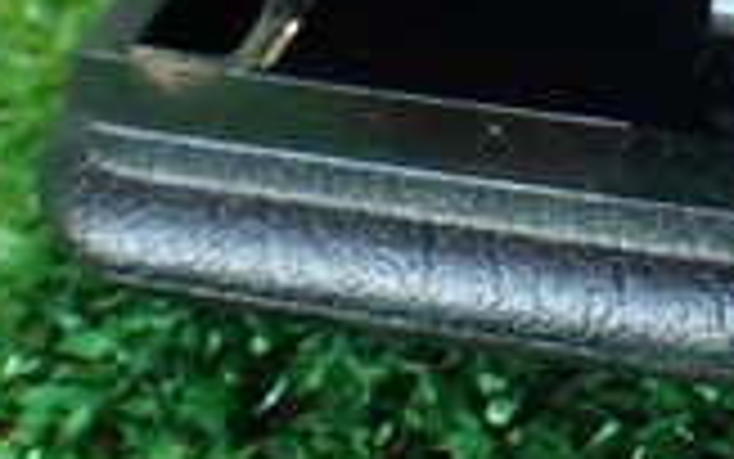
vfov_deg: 10.0
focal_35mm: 125
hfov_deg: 15.5
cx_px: 1072
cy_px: -306
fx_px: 2501
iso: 250
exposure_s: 1/30
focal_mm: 5.79
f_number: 2.4
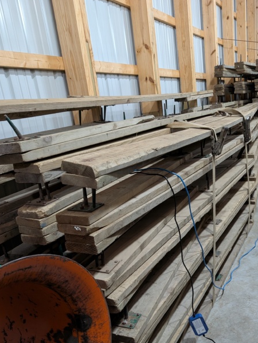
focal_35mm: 32
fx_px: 317
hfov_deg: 44.2
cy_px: 227
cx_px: 145
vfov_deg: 55.6
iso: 265
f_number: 1.68
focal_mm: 6.9
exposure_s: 1/24
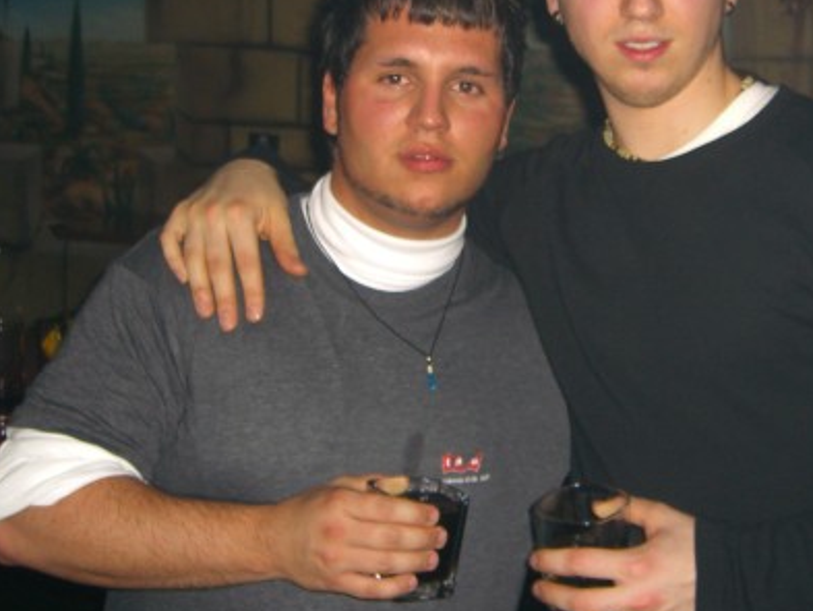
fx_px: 1363
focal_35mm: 58
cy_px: 176
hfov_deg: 33.1
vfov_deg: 25.0
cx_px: 501
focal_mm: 7.9
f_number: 2.8
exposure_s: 1/60
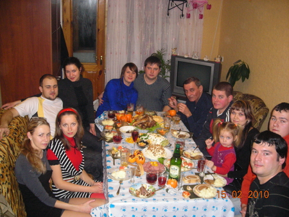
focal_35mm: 38
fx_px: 317
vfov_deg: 37.8
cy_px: 108
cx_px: 144
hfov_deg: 49.0
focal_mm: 6.3
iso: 299
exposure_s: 1/60
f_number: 3.2
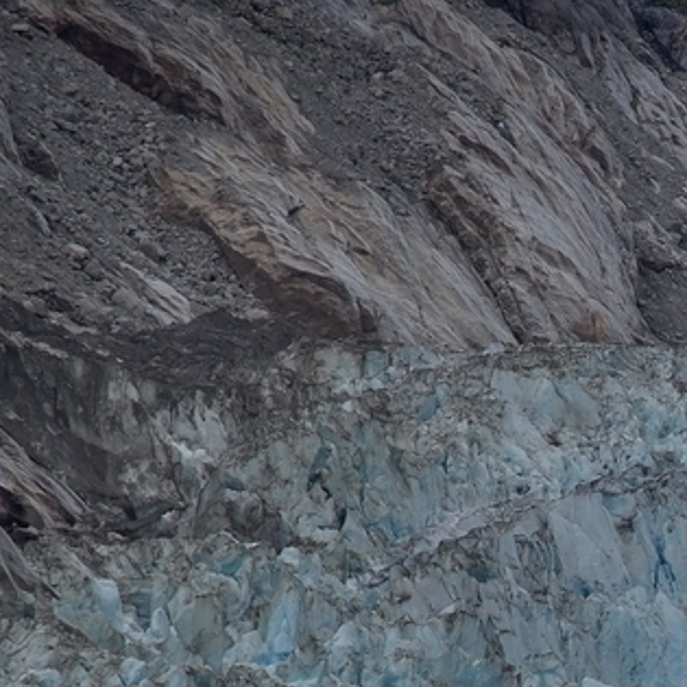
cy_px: 844
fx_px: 9296
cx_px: 964
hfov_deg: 4.2
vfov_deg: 4.2
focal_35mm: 414
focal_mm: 120
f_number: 5.6
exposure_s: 1/250
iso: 100
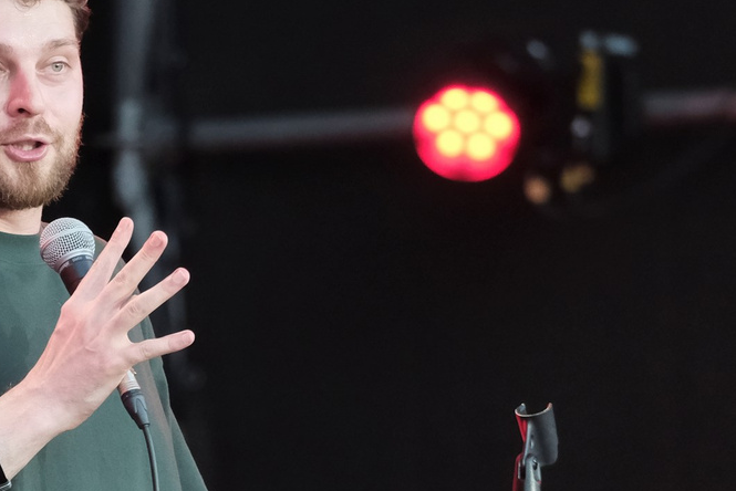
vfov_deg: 1.7
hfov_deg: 2.6
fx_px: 16525
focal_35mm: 808
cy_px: 697
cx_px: 23
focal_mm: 140
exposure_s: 1/150
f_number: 3.6
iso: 1600
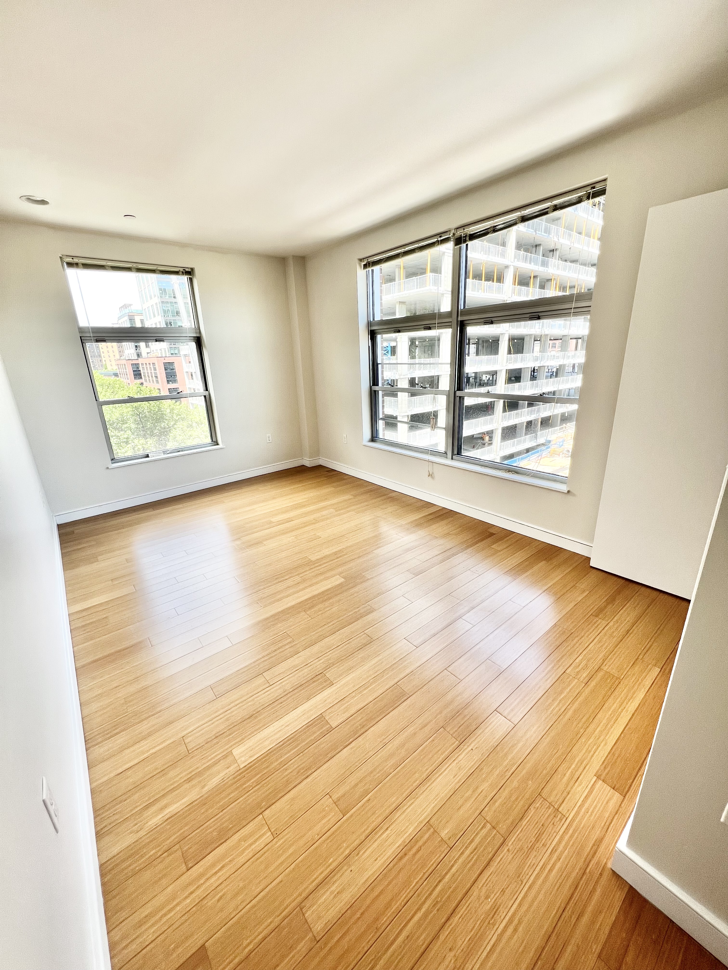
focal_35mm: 13
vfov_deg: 106.2
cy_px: 485
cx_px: 364
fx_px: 365
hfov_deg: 89.9
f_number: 1.8
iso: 32
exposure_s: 1/164
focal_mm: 1.57
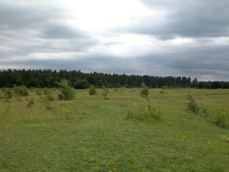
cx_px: 114
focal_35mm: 35
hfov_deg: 52.6
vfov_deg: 40.7
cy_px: 86
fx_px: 232
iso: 100
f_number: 7.1
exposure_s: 1/273
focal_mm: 8.9
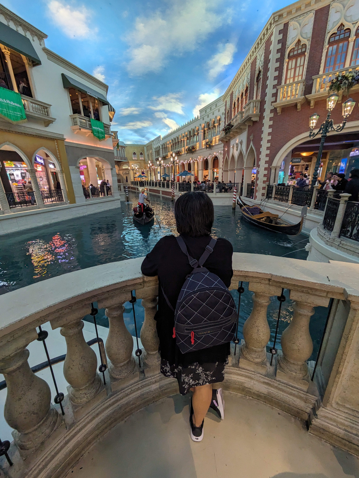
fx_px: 193
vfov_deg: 102.0
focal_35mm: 14
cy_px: 239
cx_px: 180
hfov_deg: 85.7
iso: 150
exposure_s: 1/33.3
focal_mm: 1.83
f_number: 2.2
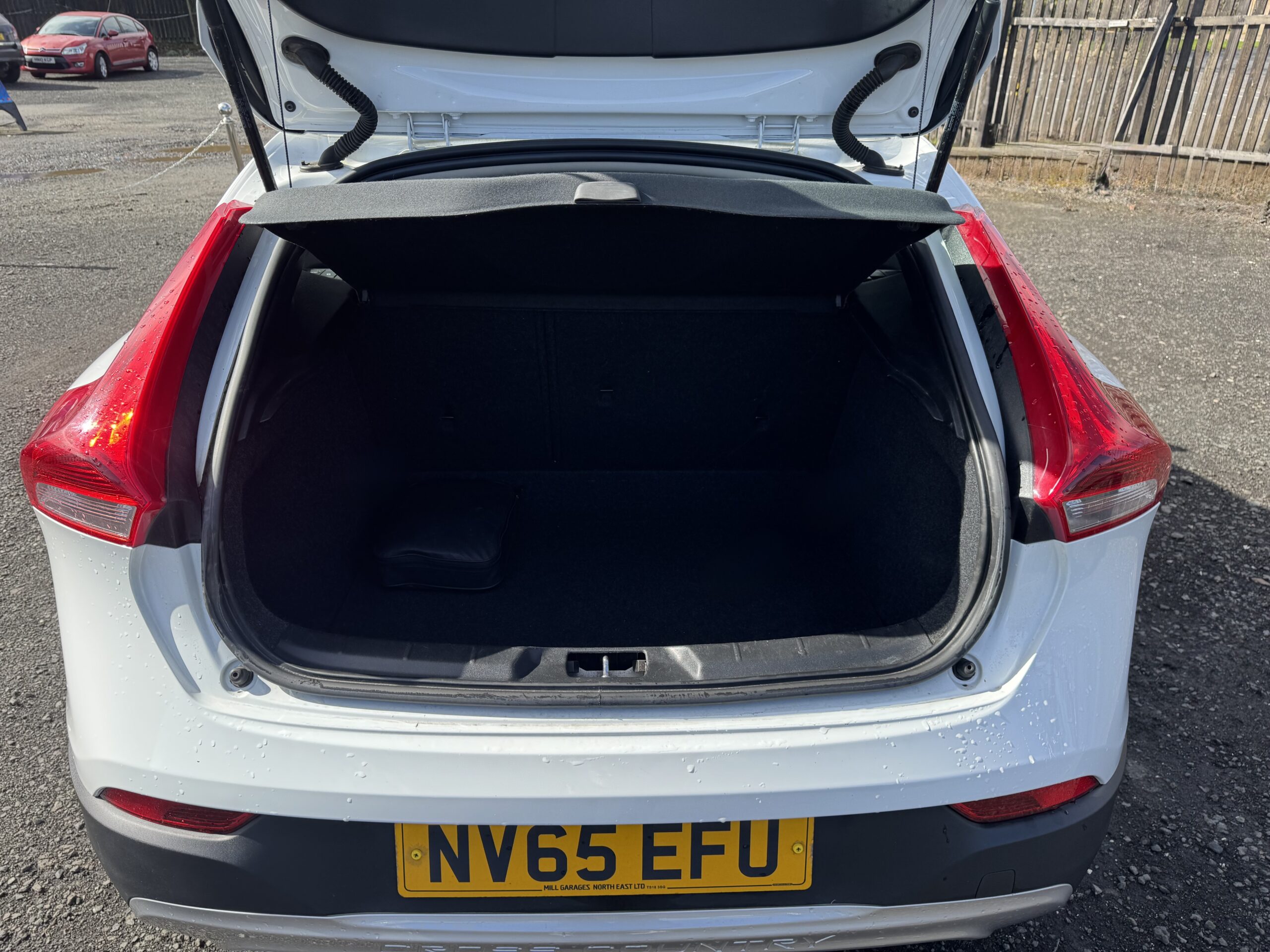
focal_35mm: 24
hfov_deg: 71.6
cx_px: 635
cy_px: 476
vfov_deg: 56.8
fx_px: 881
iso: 80
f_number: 1.78
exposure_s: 1/1597
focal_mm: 6.76
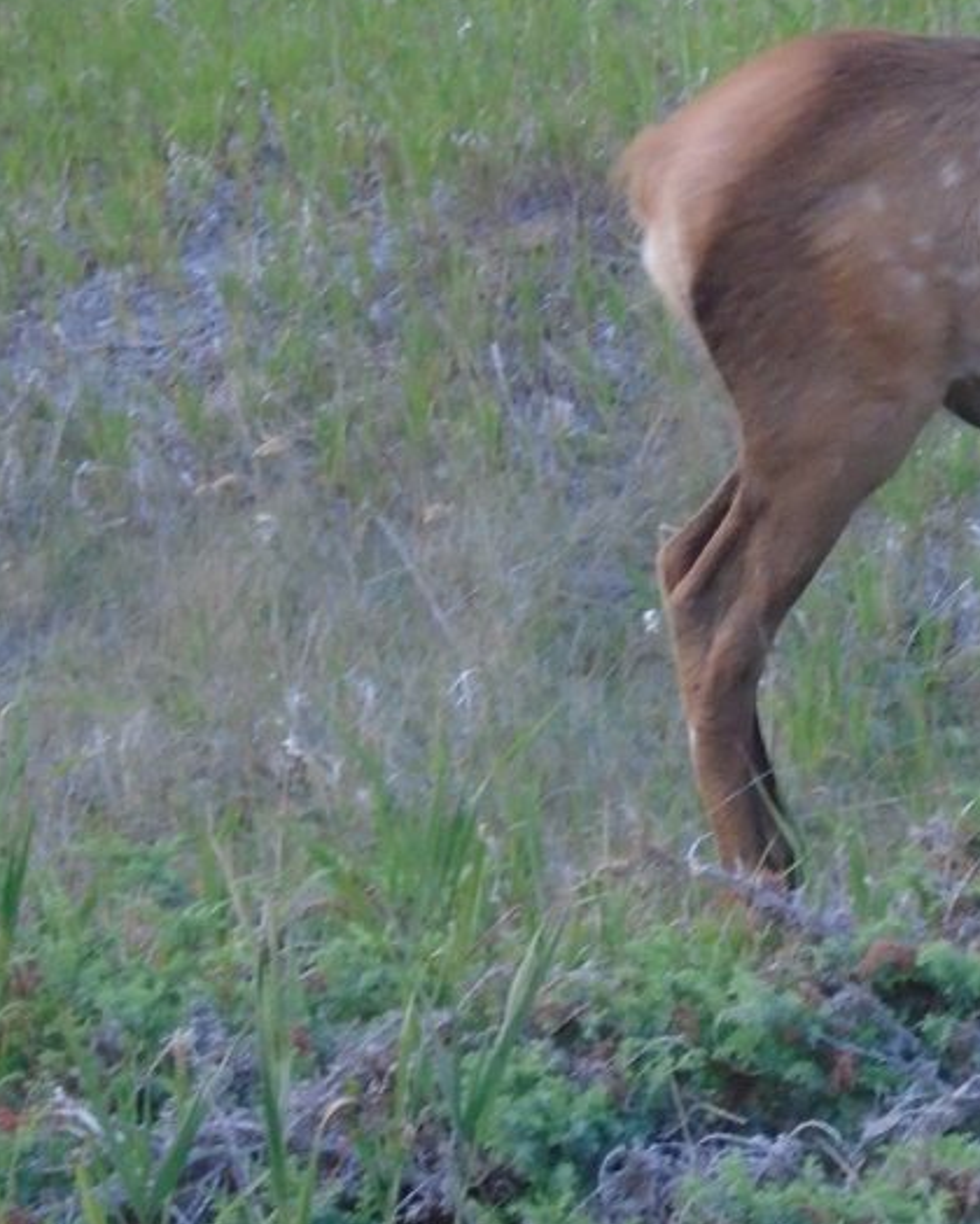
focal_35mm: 177
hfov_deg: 8.6
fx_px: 6417
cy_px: 347
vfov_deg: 10.9
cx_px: 1148
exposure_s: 1/60
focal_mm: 16.4
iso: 500
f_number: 5.1
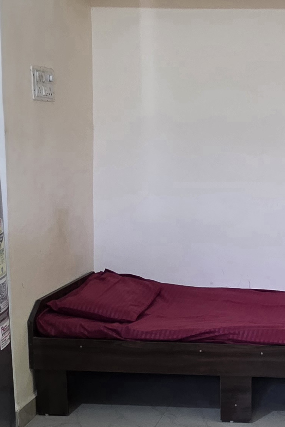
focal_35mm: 48
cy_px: 219
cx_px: 296
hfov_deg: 26.3
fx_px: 570
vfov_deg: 41.1
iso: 500
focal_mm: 2.2
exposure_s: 1/50.3
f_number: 1.9
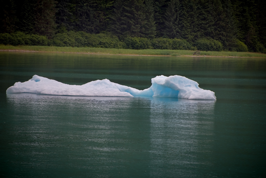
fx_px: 1626
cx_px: 133
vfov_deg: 6.2
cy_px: 89
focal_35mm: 220
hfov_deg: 9.4
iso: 125
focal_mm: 220
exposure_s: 1/500
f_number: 5.3
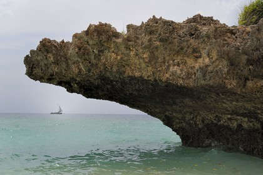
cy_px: 88
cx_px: 132
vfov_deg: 22.6
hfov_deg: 33.4
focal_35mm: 60
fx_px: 438
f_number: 16
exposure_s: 1/160
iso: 200
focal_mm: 60
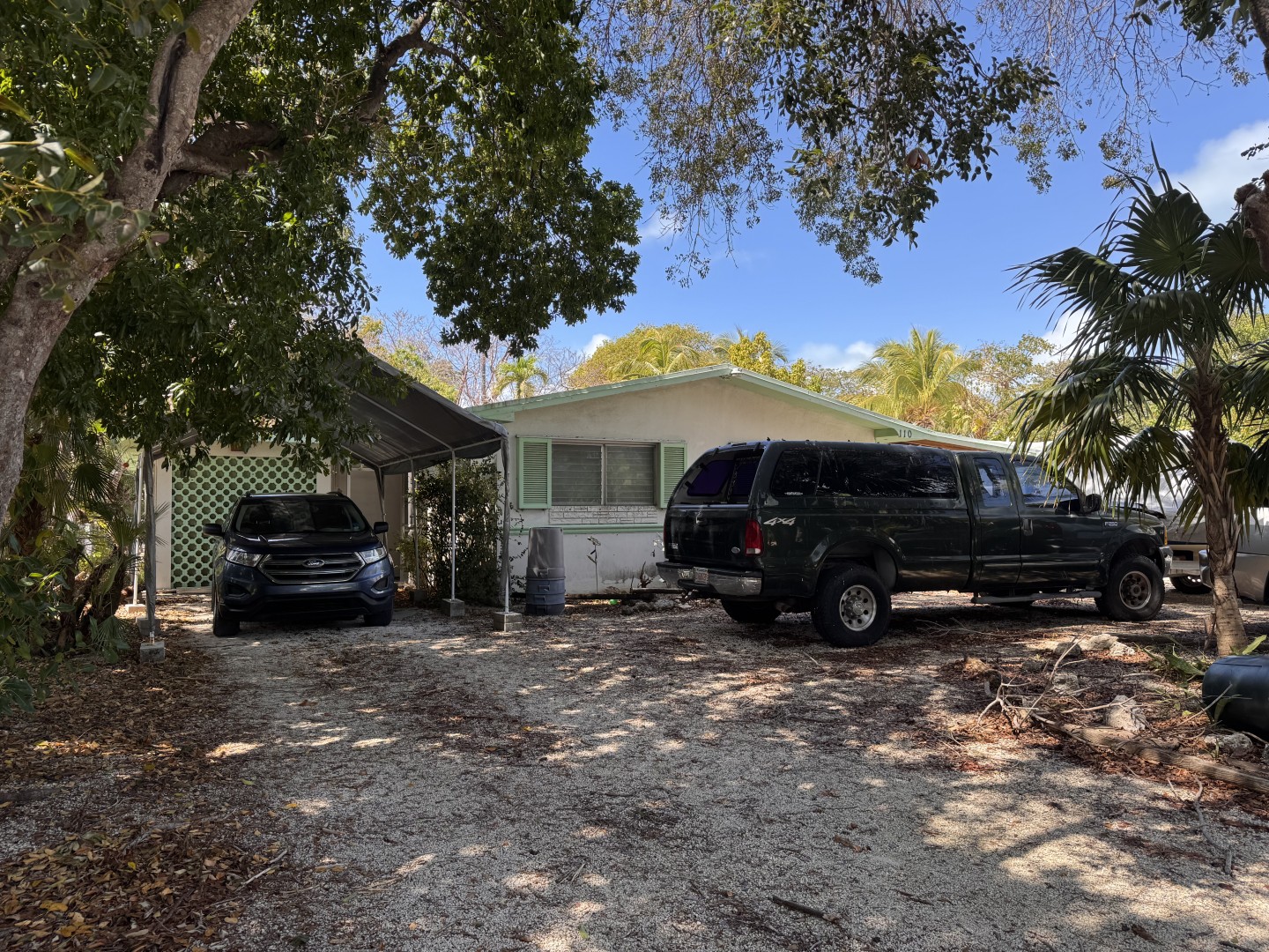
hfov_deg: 71.6
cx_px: 634
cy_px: 476
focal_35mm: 24
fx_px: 880
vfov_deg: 56.8
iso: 80
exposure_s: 1/912
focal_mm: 6.76
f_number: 1.78
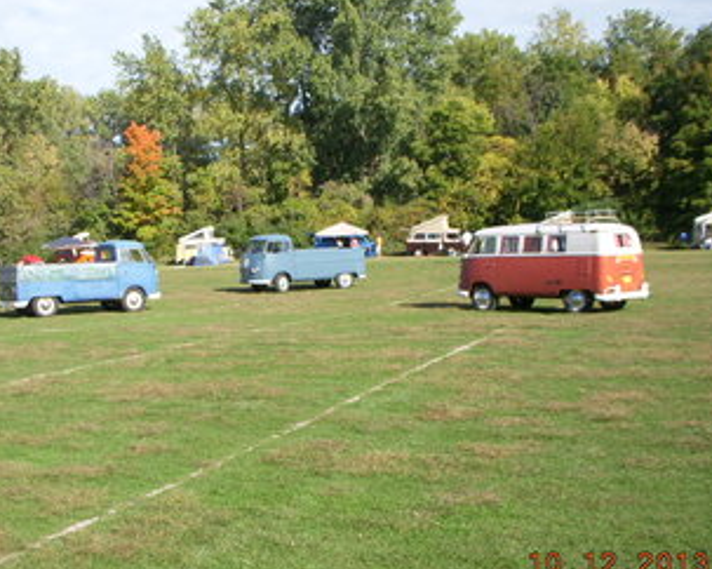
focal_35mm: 49
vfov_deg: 30.8
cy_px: 284
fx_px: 1032
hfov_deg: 37.9
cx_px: 277
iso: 100
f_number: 3.3
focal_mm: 6.3
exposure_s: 1/640
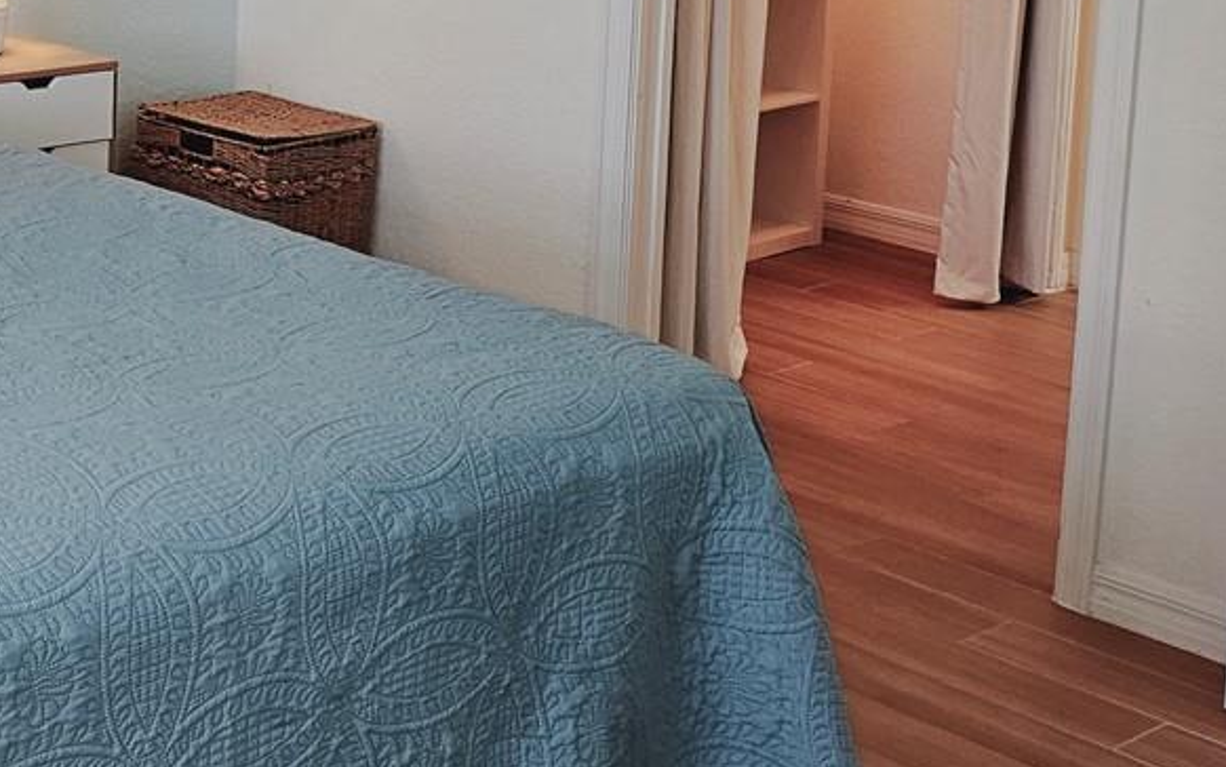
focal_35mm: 67
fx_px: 2239
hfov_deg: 26.3
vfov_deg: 18.5
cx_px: -350
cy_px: -118
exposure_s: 1/120
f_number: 1.8
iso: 160
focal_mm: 5.4
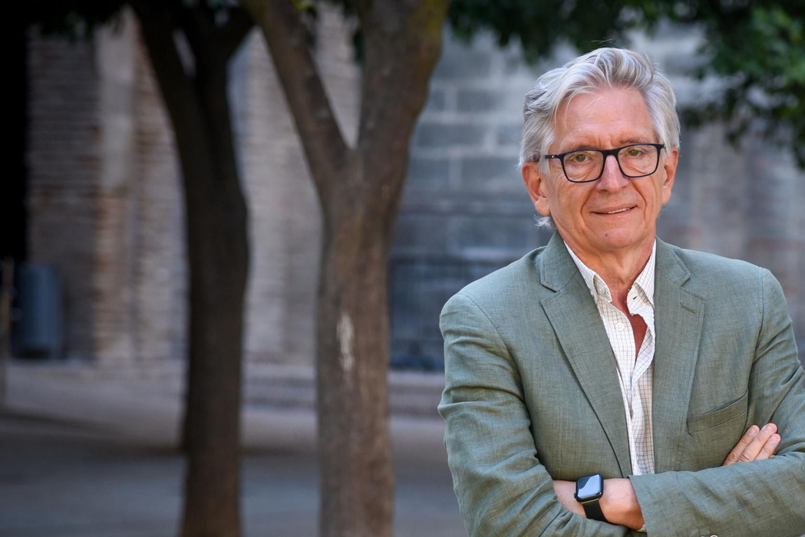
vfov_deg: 7.5
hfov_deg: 11.2
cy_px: 409
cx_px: 536
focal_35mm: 183
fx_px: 4093
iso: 500
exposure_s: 1/100
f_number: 4
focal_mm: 120
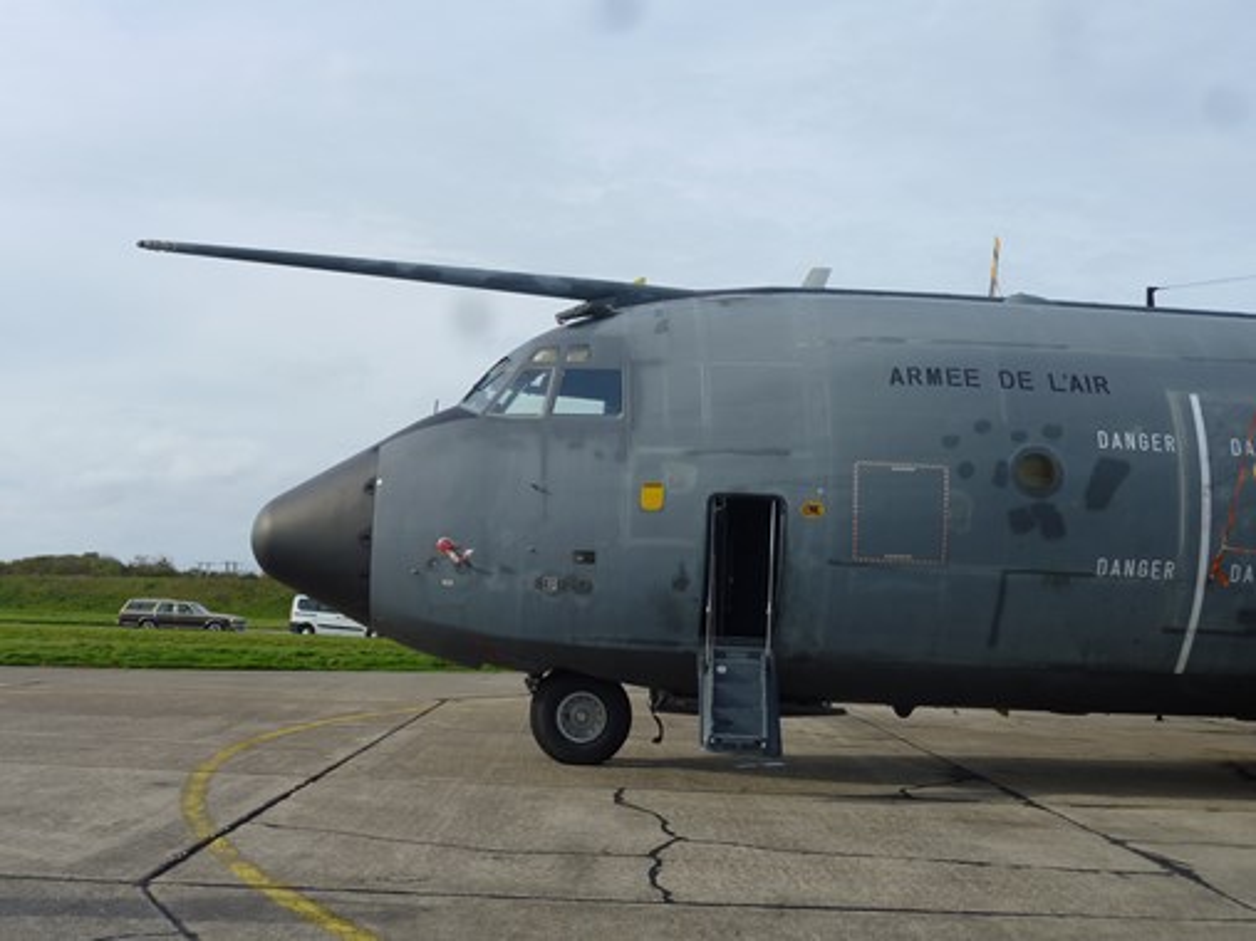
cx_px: 628
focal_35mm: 42
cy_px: 470
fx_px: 1524
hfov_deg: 44.8
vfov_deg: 34.3
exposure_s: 1/400
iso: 80
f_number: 4.1
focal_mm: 7.6
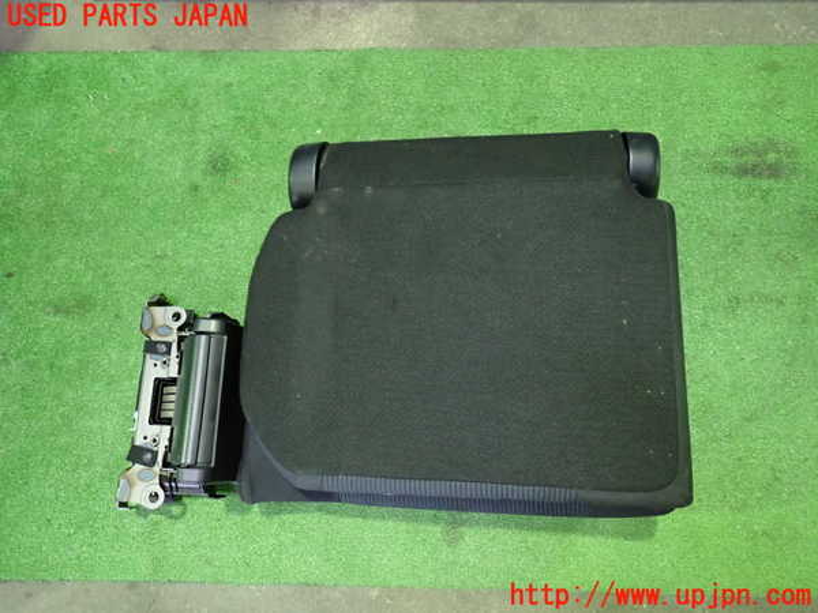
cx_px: 409
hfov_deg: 69.4
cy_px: 306
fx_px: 591
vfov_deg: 54.9
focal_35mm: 25
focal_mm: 4.5
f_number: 2
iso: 800
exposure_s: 1/25
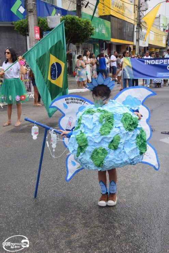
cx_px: 84
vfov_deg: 41.1
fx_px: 338
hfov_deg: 28.1
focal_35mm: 48
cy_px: 126
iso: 220
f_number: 8
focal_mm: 32
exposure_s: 1/250
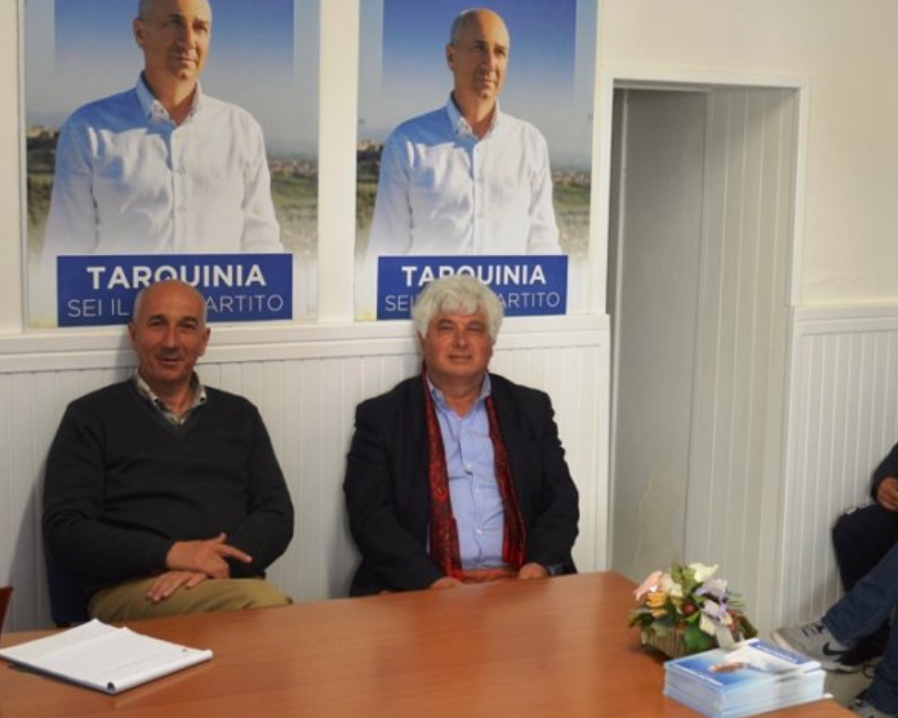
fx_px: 1382
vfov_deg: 29.1
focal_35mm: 52
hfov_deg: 35.8
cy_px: 338
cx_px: 569
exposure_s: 1/60
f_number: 4
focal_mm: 18
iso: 400
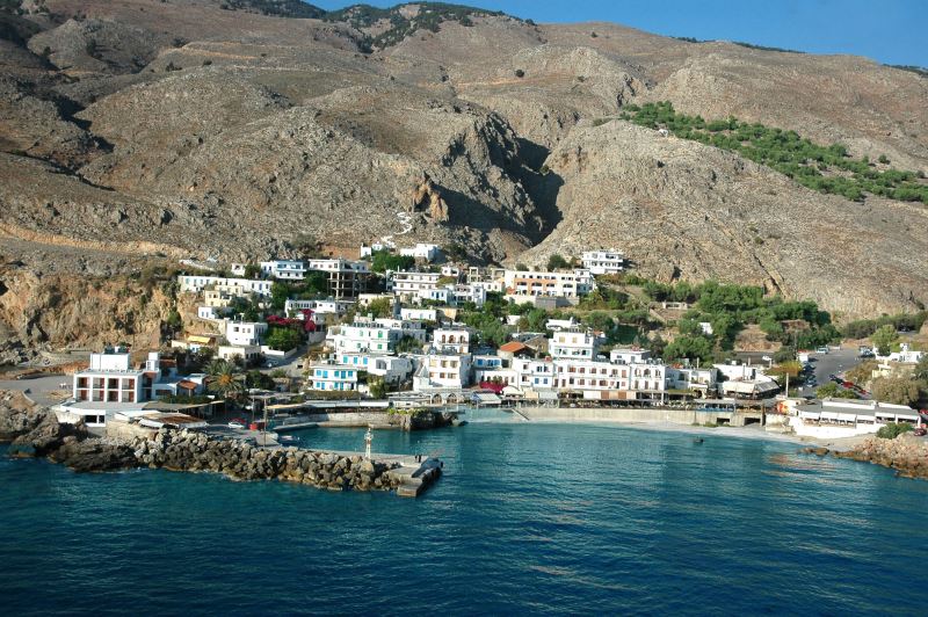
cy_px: 308
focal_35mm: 38
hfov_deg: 51.3
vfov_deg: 35.4
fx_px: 966
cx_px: 464
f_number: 5
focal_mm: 25
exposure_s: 1/2000
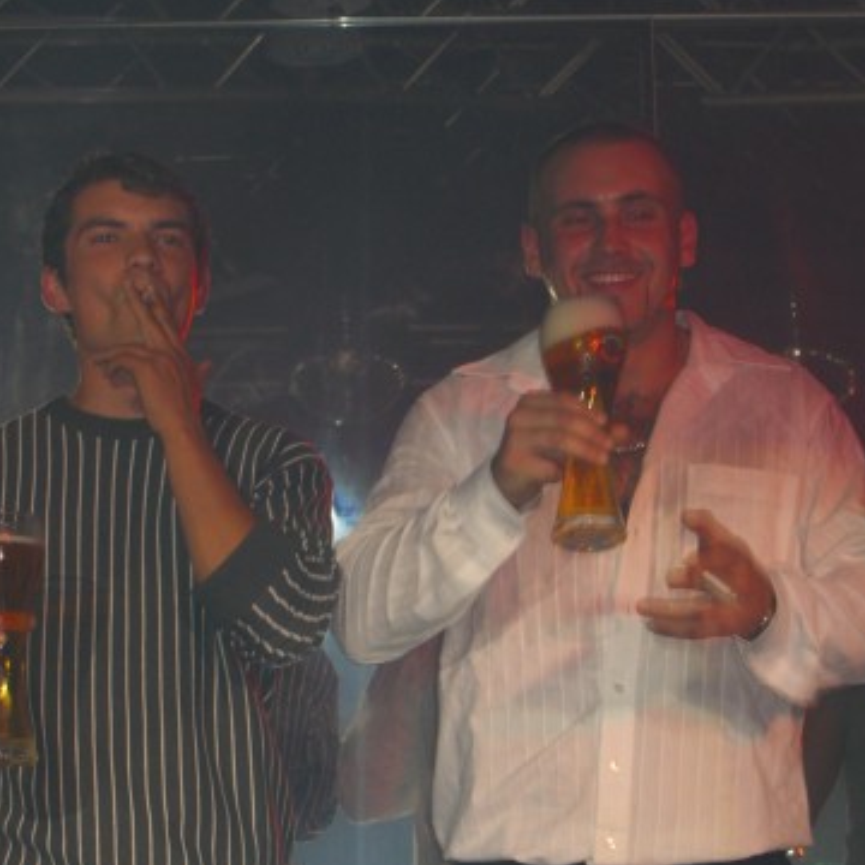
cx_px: 317
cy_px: 442
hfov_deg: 14.8
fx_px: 3336
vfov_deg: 14.8
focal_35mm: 118
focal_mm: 16.6
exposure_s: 1/60
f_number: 4.4
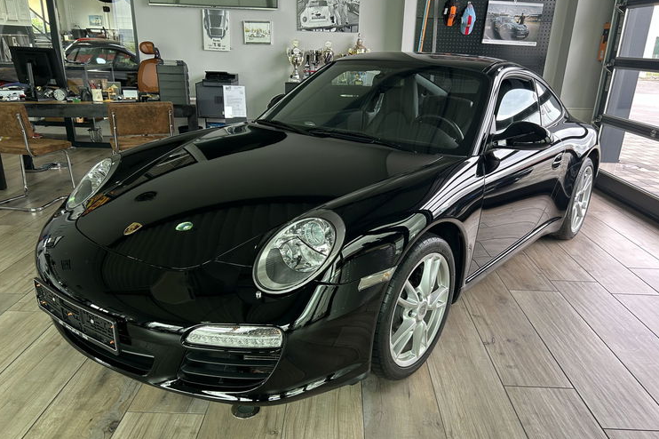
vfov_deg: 46.2
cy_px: 250
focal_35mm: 28
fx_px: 512
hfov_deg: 65.5
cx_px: 337
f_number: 1.5
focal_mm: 5.7
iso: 125
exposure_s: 1/100
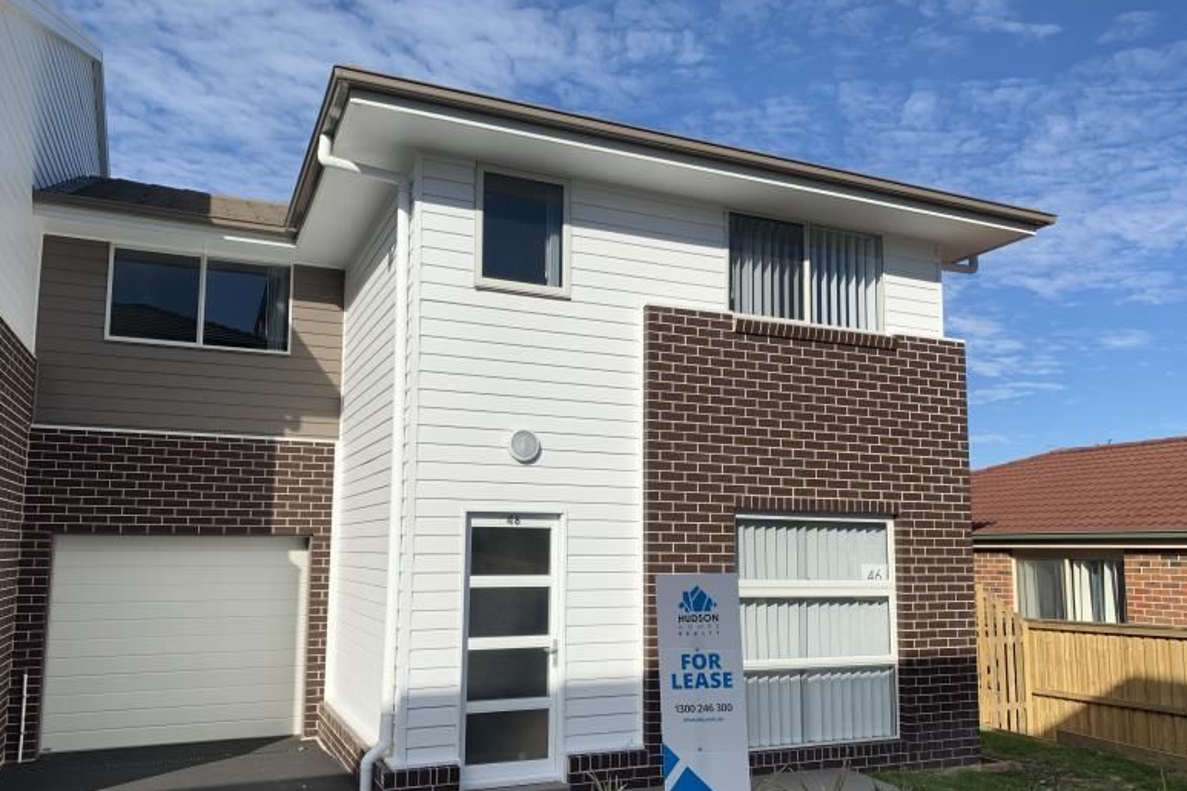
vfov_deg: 46.3
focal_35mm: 28
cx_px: 584
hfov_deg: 65.5
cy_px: 447
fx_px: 923
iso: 25
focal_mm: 4.25
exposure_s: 1/1076
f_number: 1.8
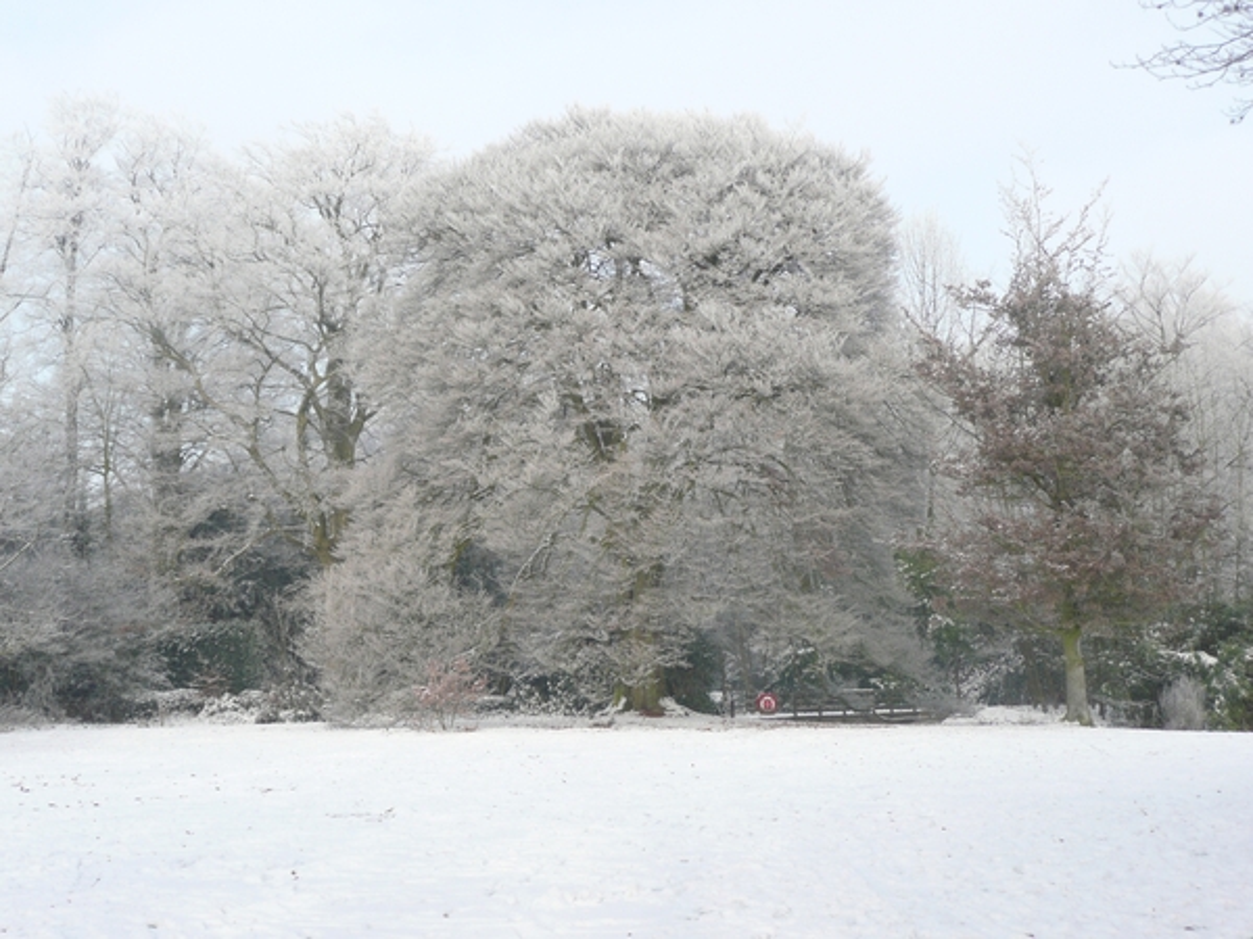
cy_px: 470
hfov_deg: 39.7
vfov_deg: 30.3
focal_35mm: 48
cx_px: 626
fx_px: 1737
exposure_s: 1/200
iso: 100
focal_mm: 7.8
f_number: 4.2
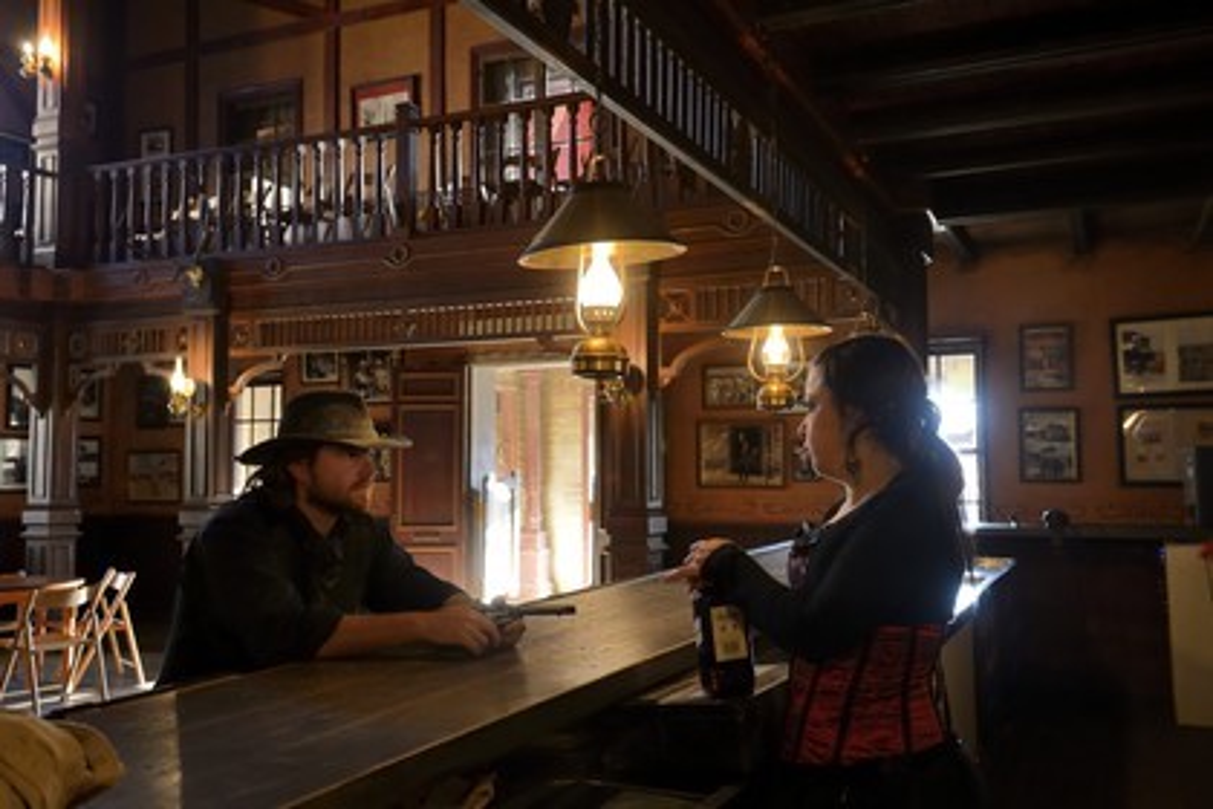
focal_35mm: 32
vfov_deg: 41.1
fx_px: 1078
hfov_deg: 58.7
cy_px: 404
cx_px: 606
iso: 1600
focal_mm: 32
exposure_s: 1/30
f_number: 5.6
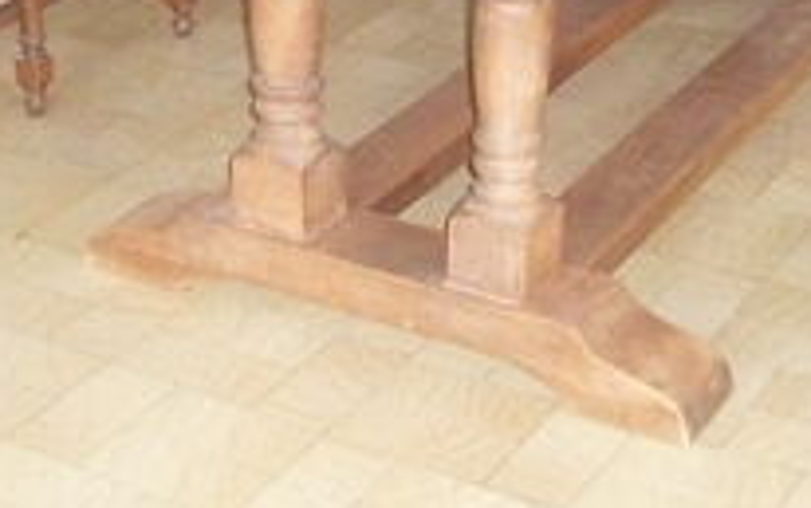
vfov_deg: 13.6
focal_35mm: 94
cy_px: -71
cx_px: 457
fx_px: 2079
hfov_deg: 22.1
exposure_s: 1/45
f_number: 3
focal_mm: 6.3
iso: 400
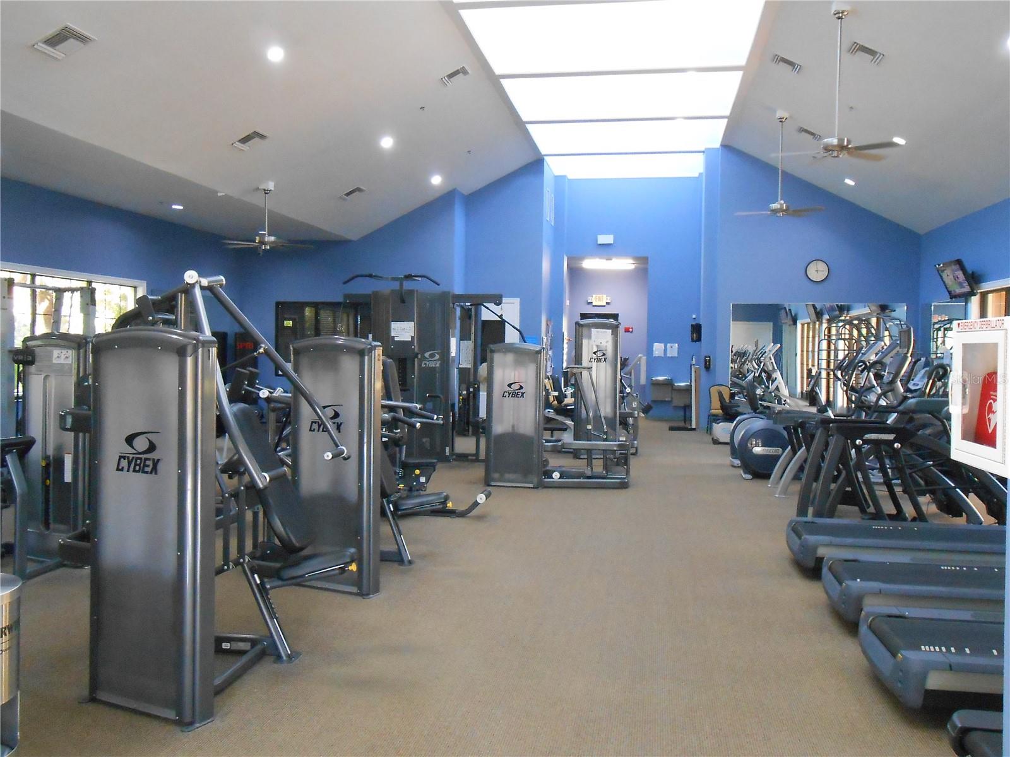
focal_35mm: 30
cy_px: 378
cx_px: 505
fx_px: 875
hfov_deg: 60.0
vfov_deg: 46.8
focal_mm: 5.3
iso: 800
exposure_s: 1/30
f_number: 3.8
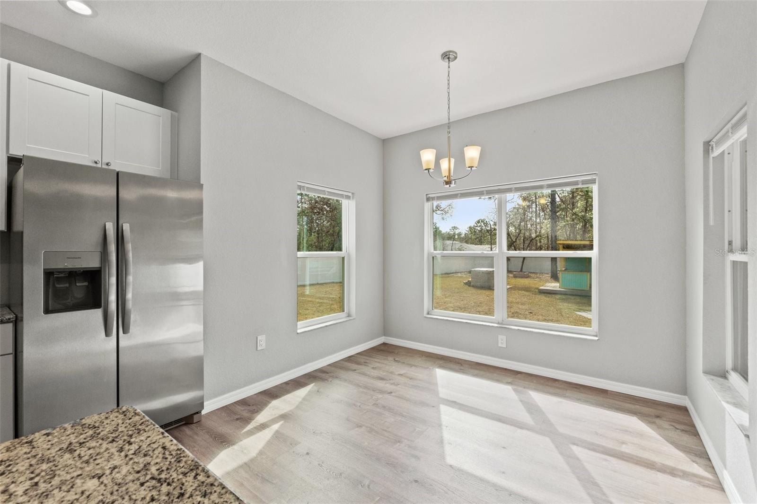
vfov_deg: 77.3
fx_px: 315
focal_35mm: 15
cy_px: 252
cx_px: 378
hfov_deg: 100.4
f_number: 8
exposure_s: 1/50
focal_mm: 10
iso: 400
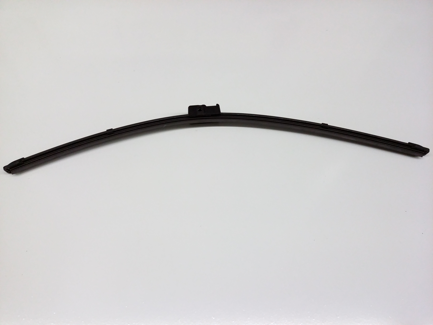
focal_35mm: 32
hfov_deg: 56.8
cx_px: 216
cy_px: 162
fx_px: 400
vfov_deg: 44.2
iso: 160
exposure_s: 1/30
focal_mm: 3.4
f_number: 2.4
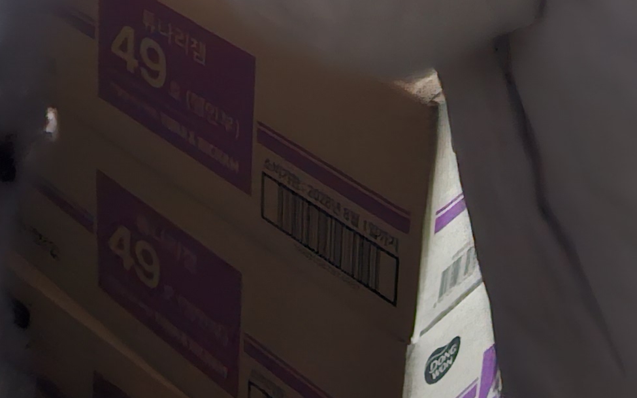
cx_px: 224
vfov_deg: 11.1
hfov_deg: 20.7
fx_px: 1736
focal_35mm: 100
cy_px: -541
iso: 1250
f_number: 1.8
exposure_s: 1/15
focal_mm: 5.4
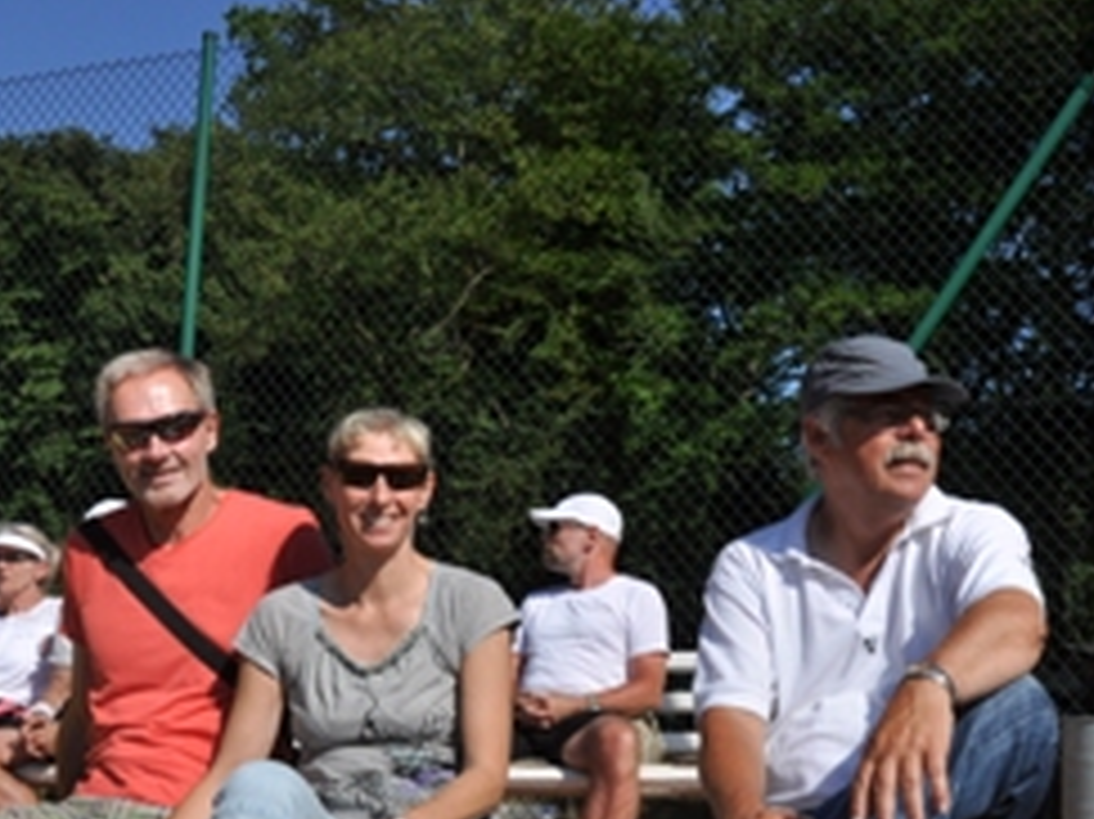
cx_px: 617
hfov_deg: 34.4
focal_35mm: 56
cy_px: 603
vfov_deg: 25.8
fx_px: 1765
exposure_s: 1/2000
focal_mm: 21
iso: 250
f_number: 8
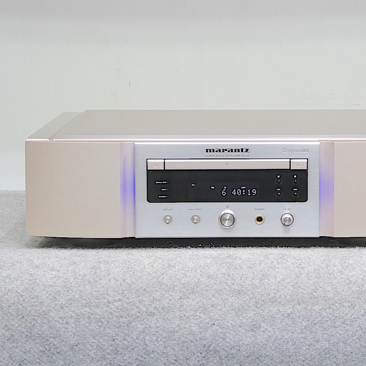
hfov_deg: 13.8
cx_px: 228
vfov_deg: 13.8
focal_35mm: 126
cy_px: 184
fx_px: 1507
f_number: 5.1
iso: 200
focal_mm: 19
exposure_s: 1/10
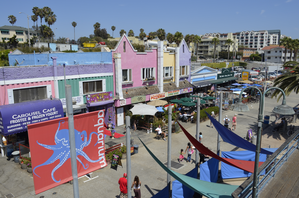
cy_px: 99
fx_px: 249
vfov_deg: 43.4
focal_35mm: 30
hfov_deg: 62.0
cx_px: 150
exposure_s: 1/320
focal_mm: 20
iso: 100
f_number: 9
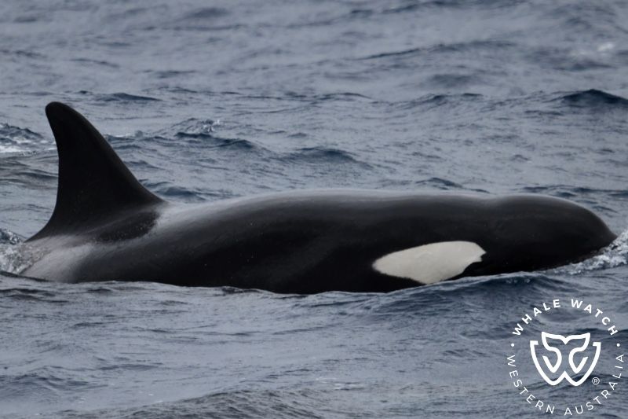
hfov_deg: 3.4
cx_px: 314
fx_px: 10464
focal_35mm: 600
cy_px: 210
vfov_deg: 2.3
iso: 1250
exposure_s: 1/8000
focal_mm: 600
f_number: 6.3
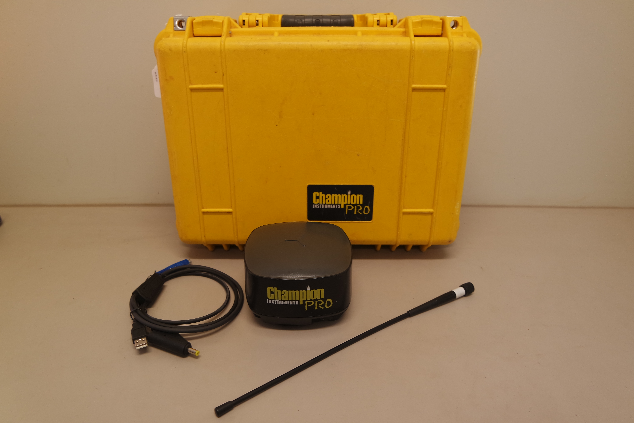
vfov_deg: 53.1
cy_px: 212
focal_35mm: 24
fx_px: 423
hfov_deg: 73.7
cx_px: 317
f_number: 3.5
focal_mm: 16
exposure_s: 1/30
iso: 200
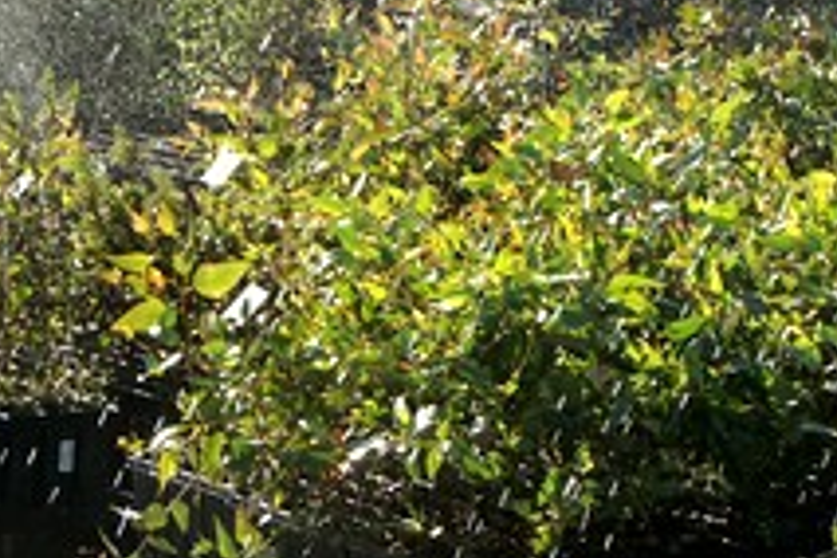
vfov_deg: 4.8
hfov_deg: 7.3
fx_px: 6579
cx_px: 475
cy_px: -90
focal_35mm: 283
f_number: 5.6
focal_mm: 32.57
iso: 100
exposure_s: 1/350
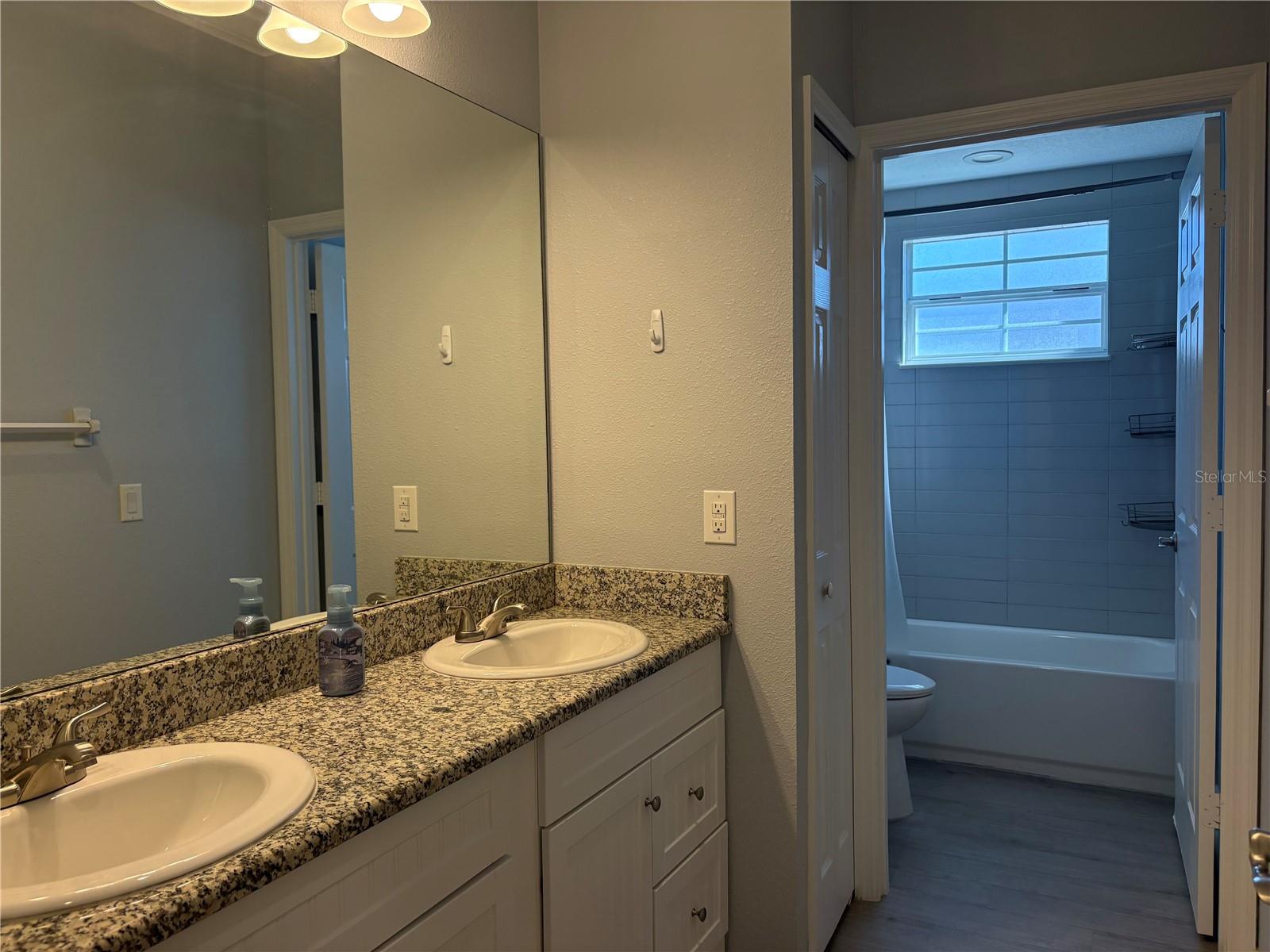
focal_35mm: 26
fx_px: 954
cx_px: 635
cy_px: 476
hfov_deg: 67.3
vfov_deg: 53.1
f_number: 1.6
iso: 125
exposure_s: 1/227
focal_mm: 5.96
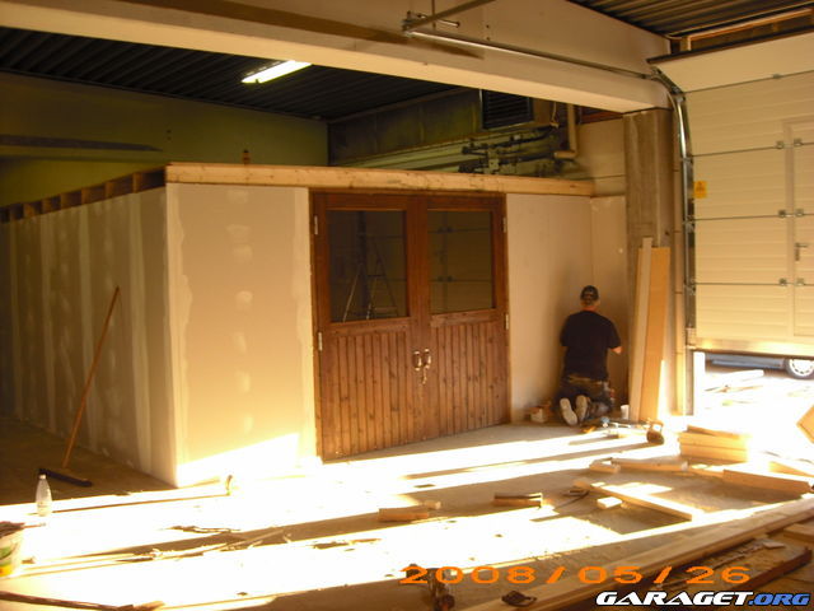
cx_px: 407
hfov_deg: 50.1
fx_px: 870
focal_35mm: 37
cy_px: 306
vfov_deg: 38.7
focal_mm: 6.2
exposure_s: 1/20
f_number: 2.7
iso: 100
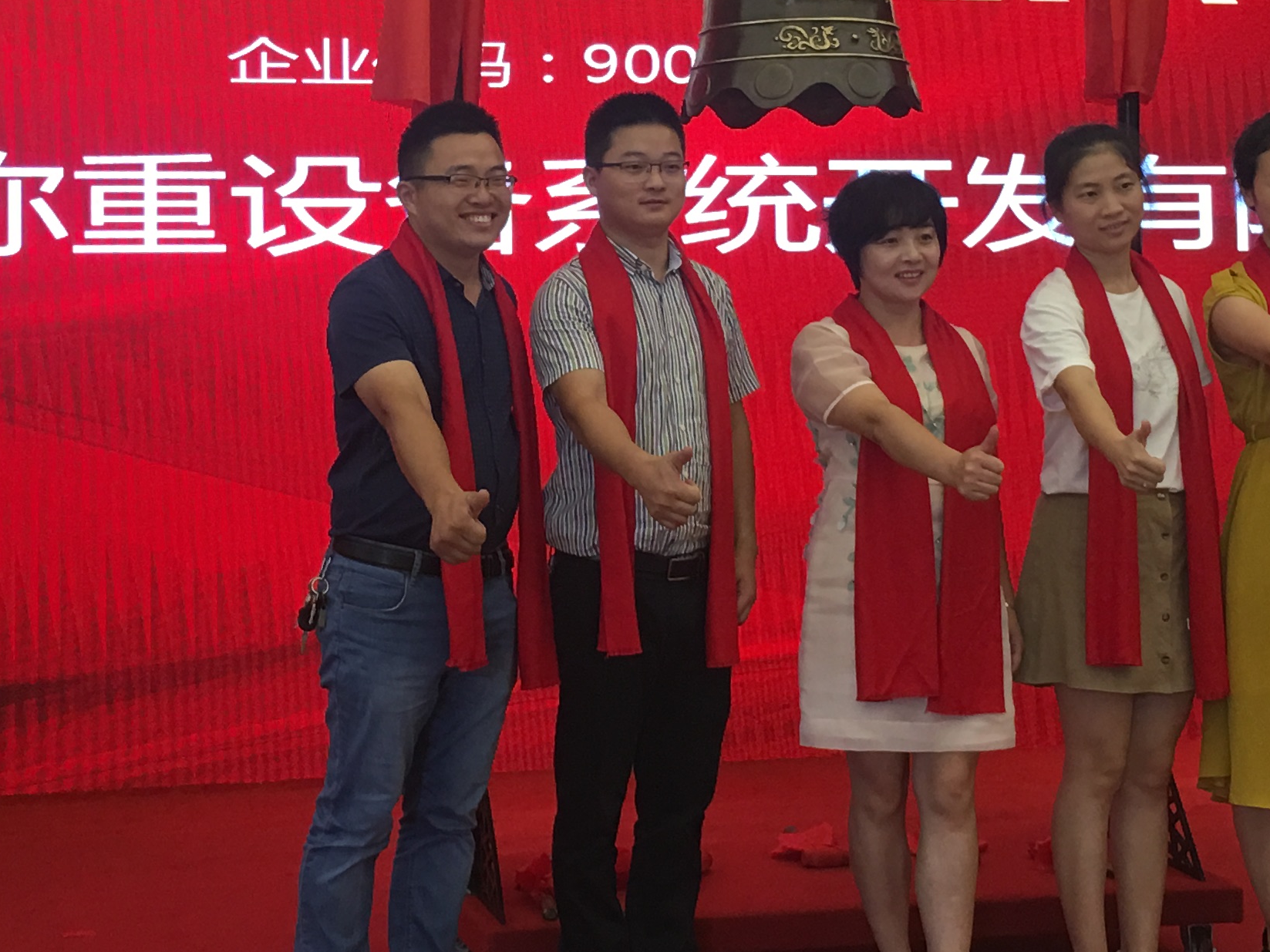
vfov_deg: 20.5
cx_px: 532
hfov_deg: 27.4
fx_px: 2605
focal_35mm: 71
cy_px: 217
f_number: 2.2
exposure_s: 1/33
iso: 50
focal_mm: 4.15
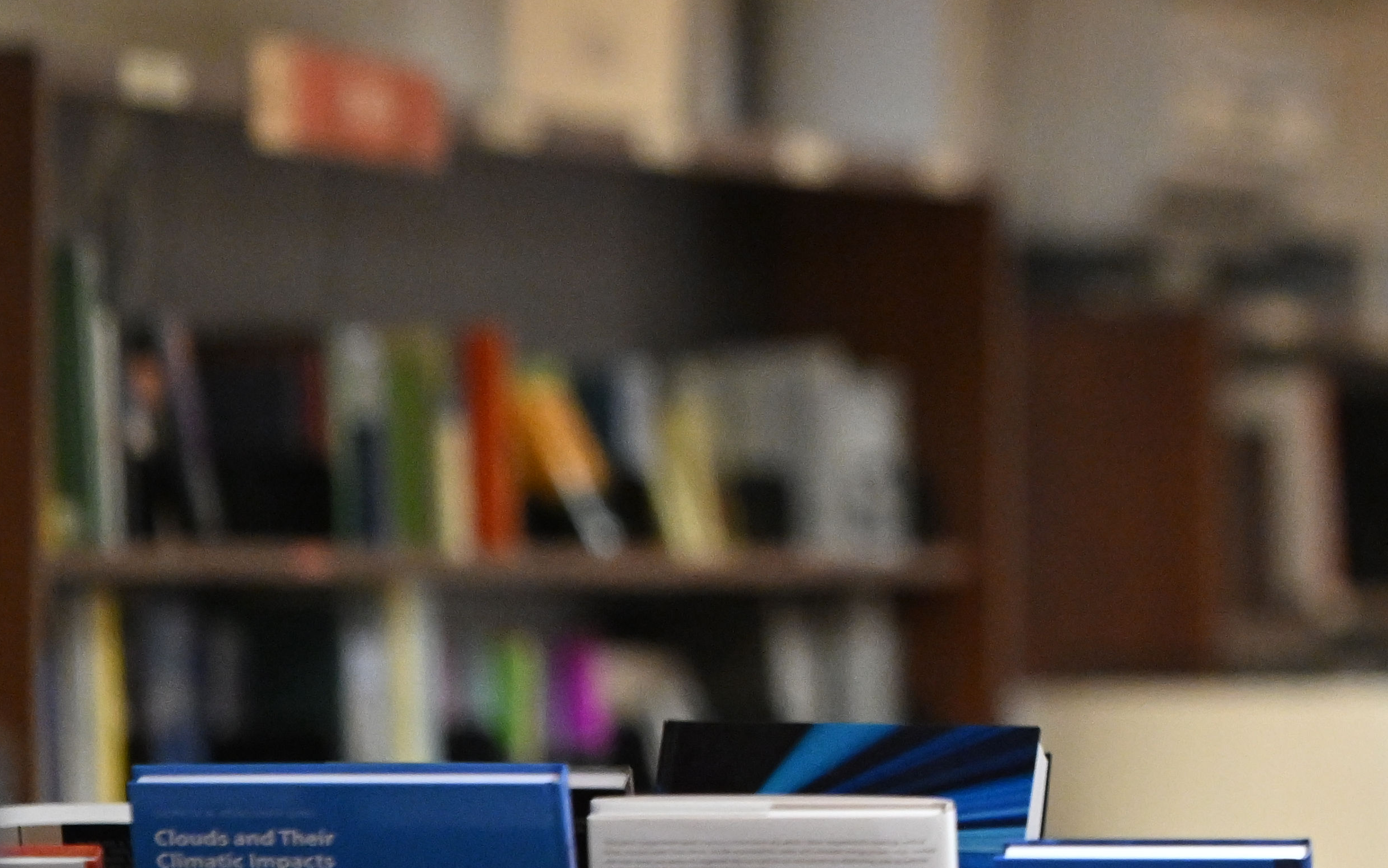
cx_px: 1847
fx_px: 21979
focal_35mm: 581
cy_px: 100
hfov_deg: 3.6
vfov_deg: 2.3
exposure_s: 1/250
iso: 2500
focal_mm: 170
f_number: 3.2
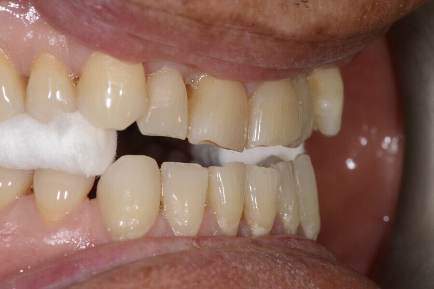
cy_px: 144
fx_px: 1266
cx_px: 217
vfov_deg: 13.1
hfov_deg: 19.5
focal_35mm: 105
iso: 6400
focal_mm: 105
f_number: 32
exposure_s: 1/125
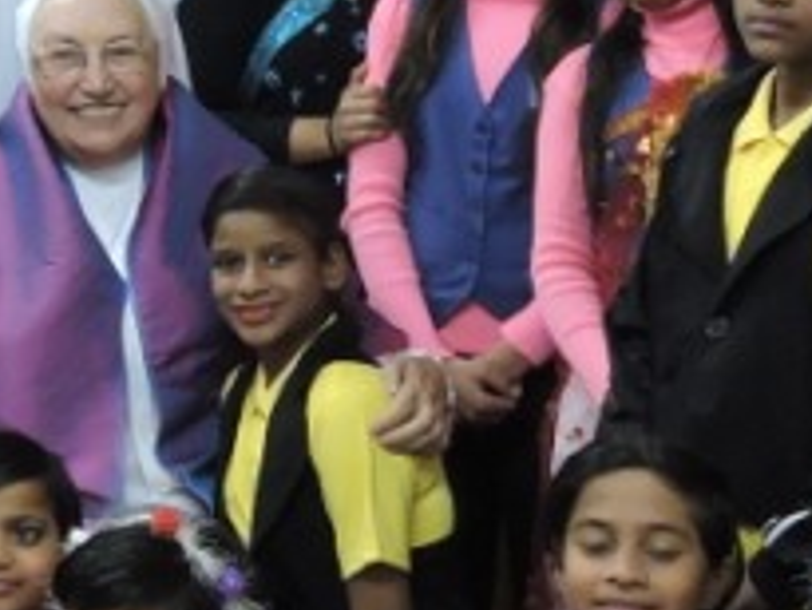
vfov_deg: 12.3
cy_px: 202
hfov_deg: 15.9
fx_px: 2817
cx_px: -111
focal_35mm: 120
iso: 500
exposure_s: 1/8
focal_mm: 4.3
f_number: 3.3
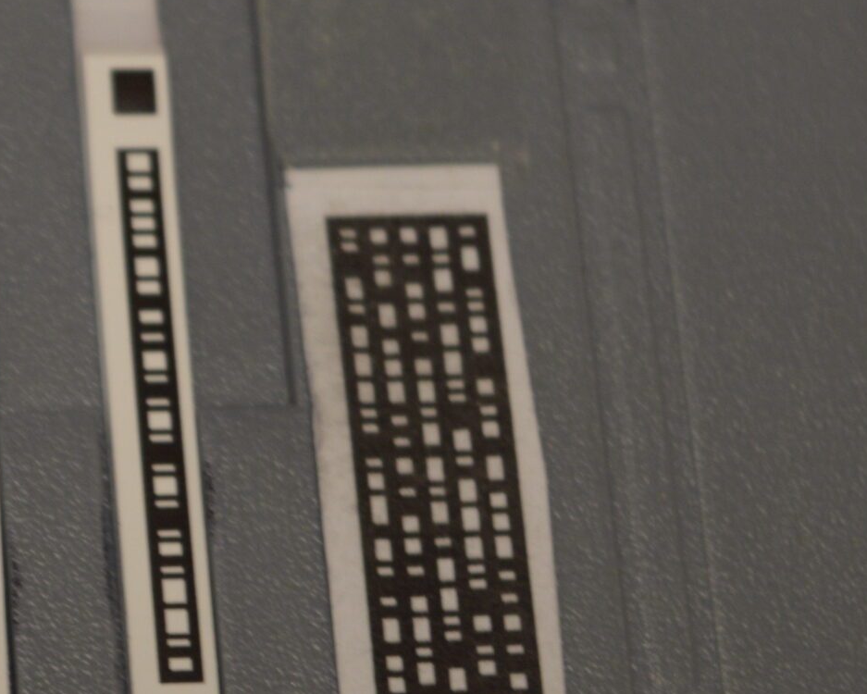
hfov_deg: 9.1
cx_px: -55
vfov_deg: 7.3
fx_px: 5423
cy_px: 346
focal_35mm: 211
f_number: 5.6
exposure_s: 1/25
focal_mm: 55
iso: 400
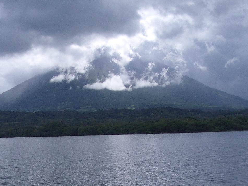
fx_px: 609
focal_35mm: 85
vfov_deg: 17.3
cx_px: 75
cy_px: 122
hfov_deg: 22.9
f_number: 4.3
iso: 50
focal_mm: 5.8
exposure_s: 1/500
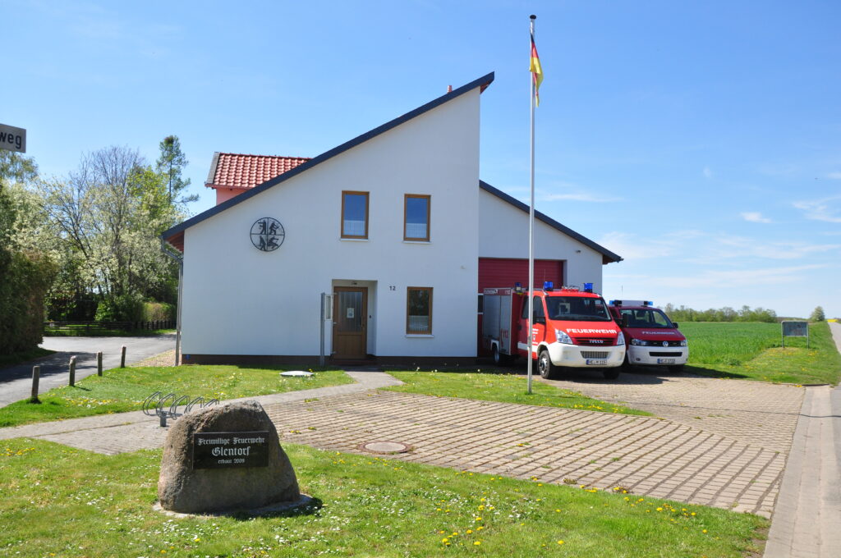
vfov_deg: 41.6
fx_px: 735
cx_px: 420
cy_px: 279
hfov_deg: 59.6
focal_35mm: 32
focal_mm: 21
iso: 320
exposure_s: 1/640
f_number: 9
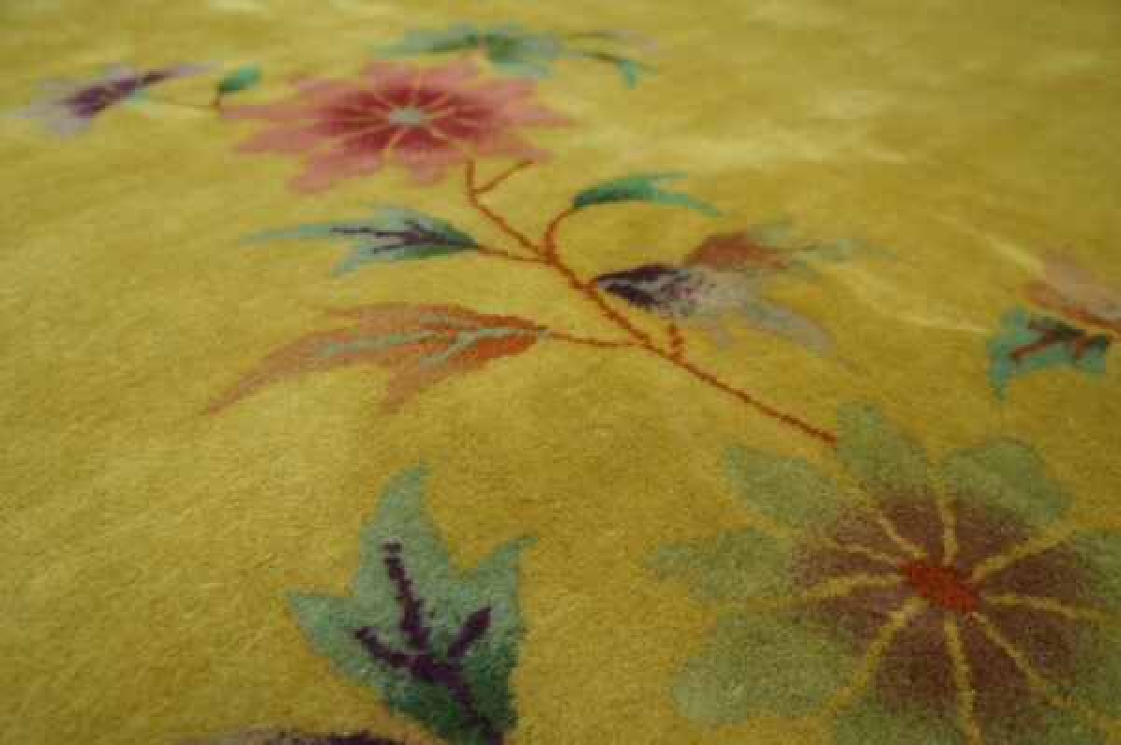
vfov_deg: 47.9
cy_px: 372
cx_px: 560
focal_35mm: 27
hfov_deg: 67.4
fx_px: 840
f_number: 4
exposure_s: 1/60
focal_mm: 18
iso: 800
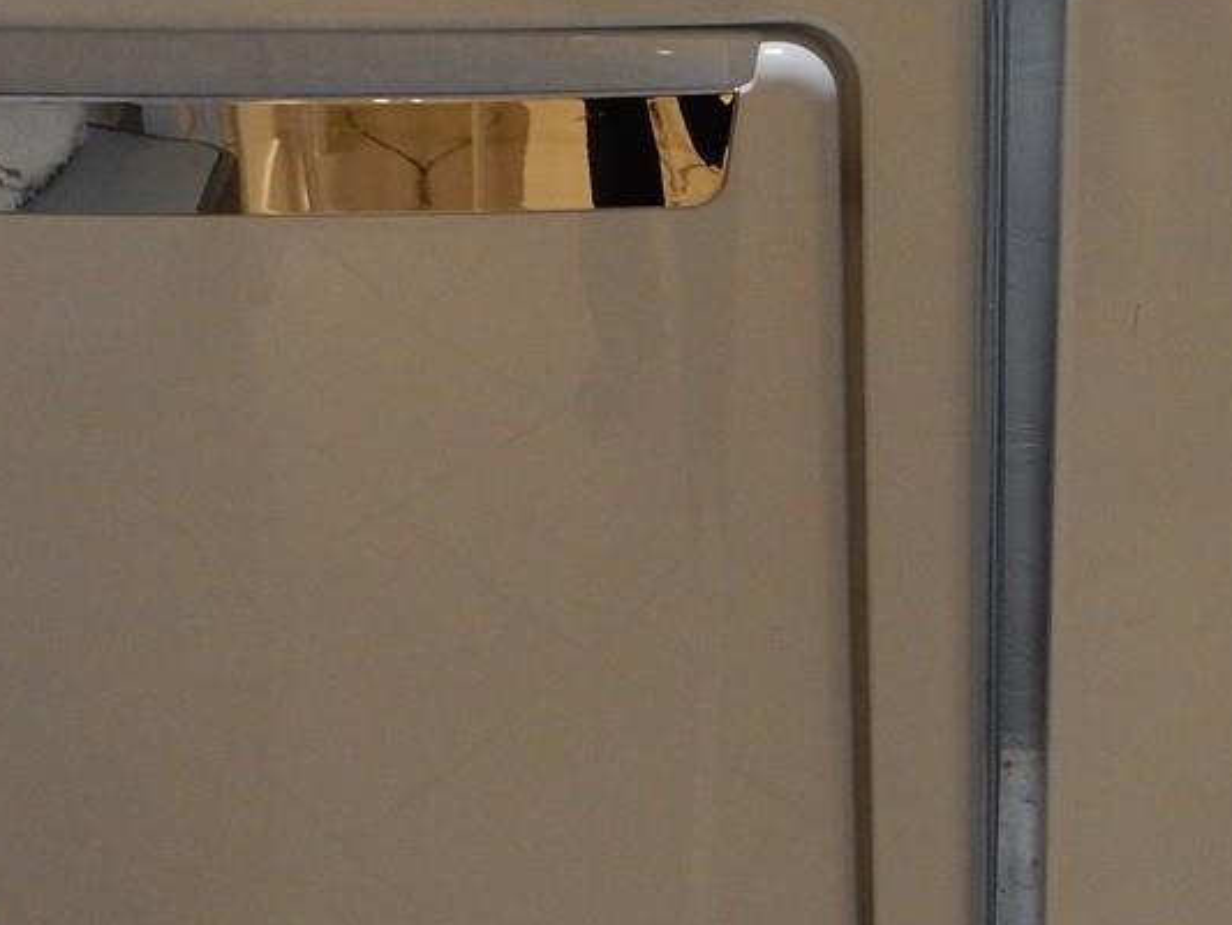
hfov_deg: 26.5
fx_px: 2563
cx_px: 1008
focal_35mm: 72
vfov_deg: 20.4
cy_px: 467
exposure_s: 1/30
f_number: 2.8
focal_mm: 4.3
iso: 200
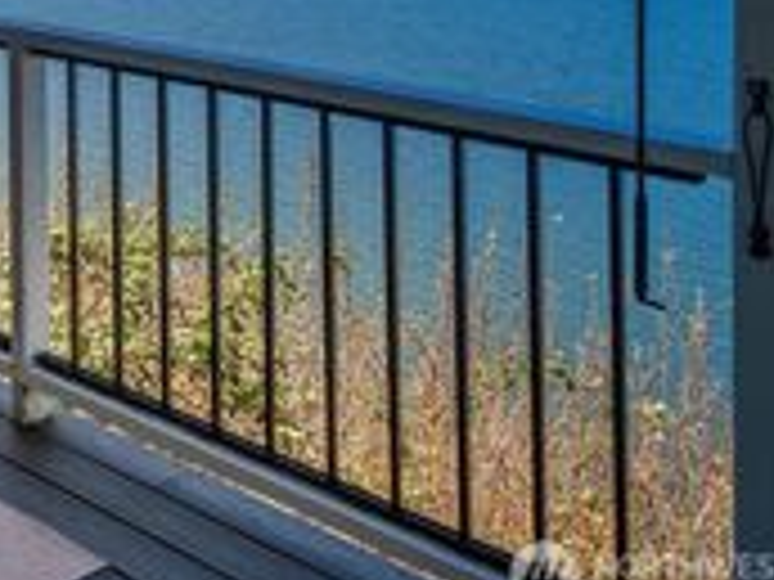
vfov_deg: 23.7
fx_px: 1252
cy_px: -126
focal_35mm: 56
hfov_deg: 27.3
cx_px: -292
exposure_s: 1/125
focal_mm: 20
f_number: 7.1
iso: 80
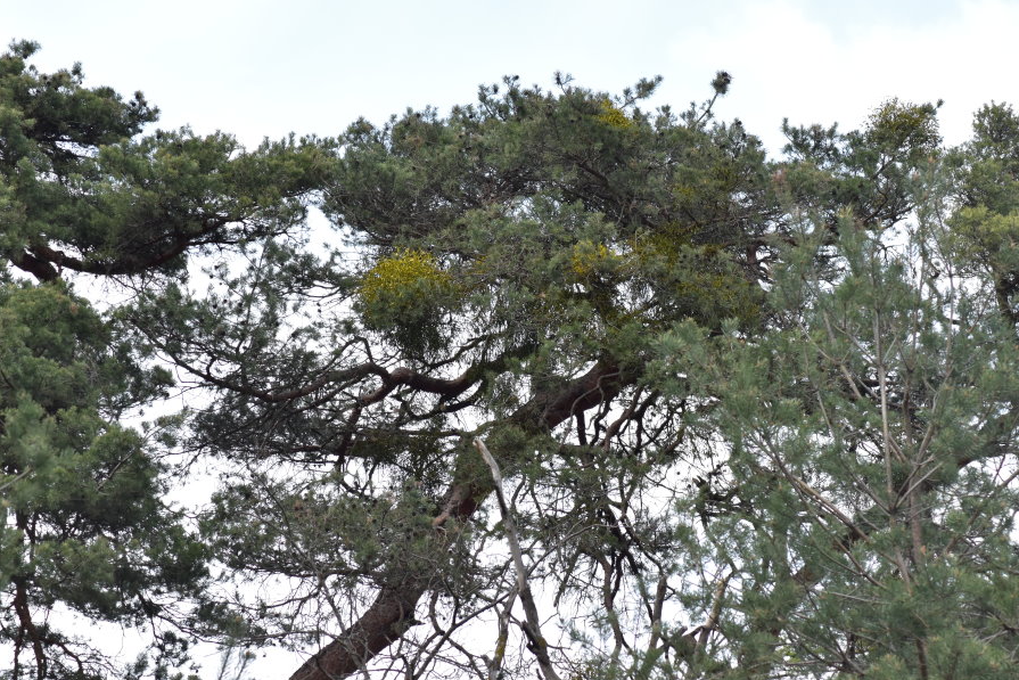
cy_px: 341
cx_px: 511
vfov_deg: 7.3
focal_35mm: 189
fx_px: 5336
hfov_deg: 10.9
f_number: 11
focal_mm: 125
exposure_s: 1/500
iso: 1000
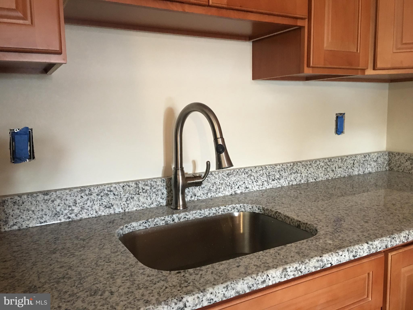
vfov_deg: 48.2
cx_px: 206
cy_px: 155
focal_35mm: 29
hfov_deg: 61.7
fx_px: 346
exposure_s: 1/15
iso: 100
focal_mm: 4.15
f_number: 2.2
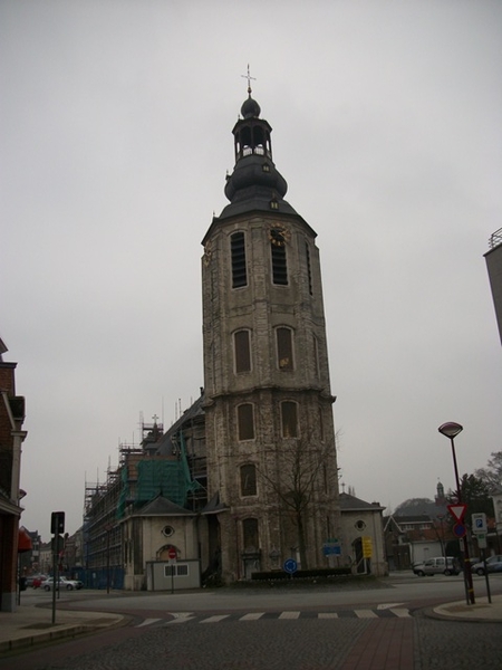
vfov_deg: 56.8
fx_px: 619
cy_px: 335
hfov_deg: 44.2
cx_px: 251
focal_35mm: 32
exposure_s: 1/640
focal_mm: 5.7
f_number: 2.9
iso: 80
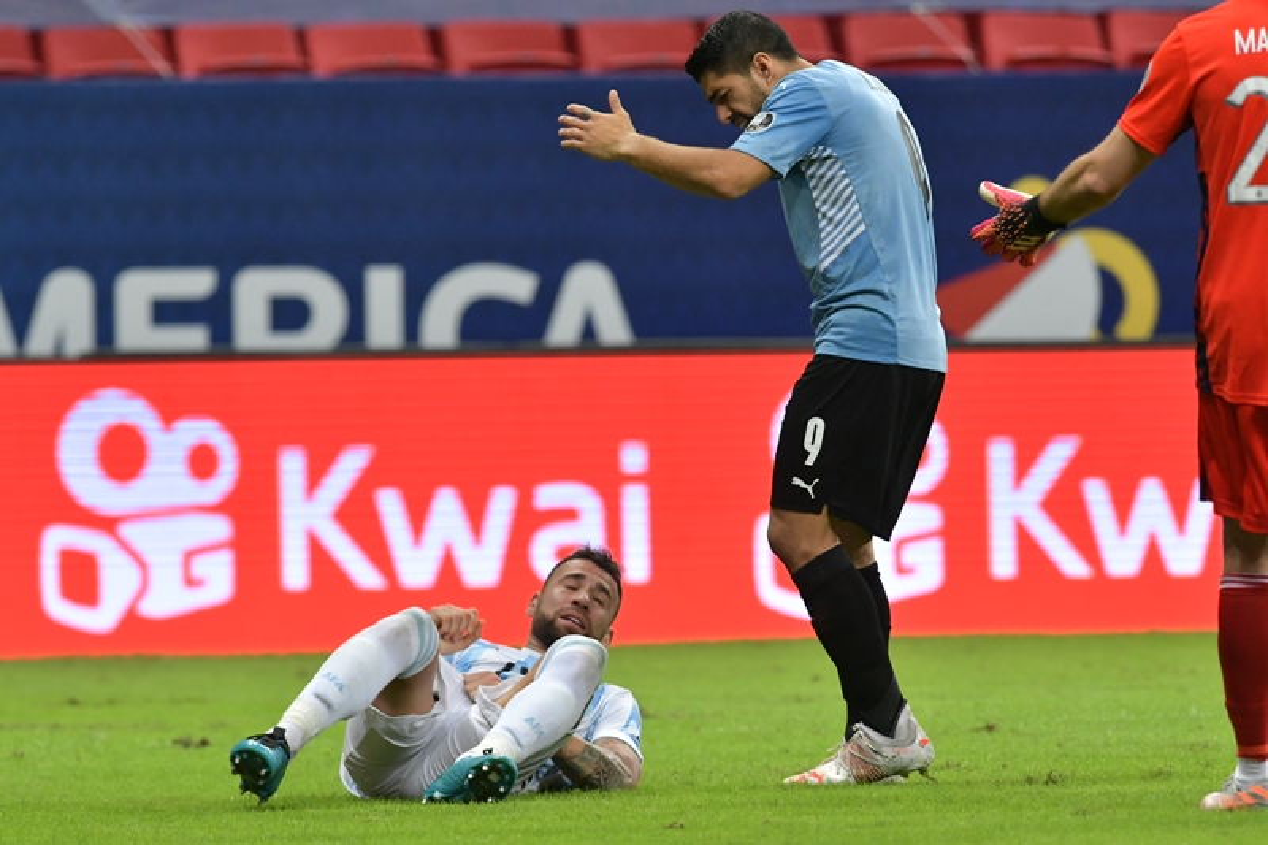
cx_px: 634
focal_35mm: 600
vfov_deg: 2.3
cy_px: 422
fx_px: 21128
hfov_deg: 3.4
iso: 3200
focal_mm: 400
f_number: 6.3
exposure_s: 1/500
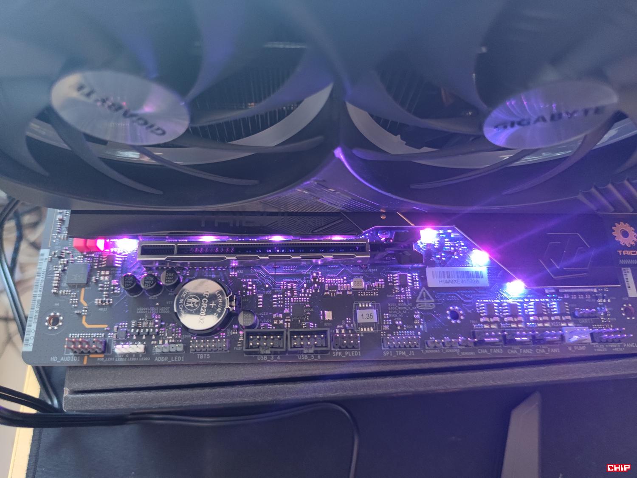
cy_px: 239
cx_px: 318
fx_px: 460
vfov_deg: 54.9
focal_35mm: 25
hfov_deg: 69.4
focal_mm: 6.78
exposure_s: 1/50
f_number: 1.85
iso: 753
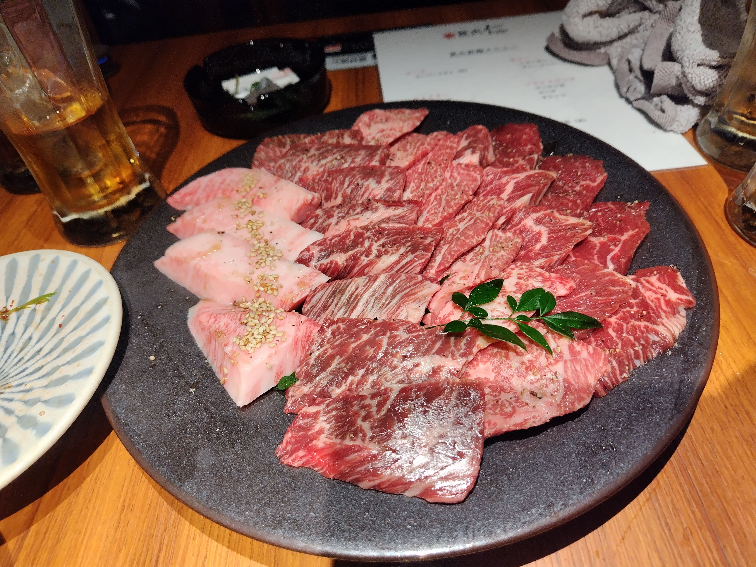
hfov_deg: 73.9
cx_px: 378
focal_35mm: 23
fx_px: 502
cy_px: 284
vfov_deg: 58.9
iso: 106
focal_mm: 5.5
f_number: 1.9
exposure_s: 1/60
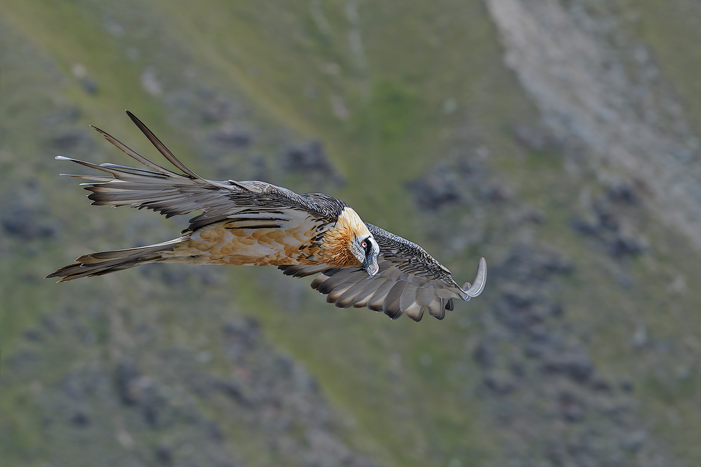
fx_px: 8762
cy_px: 234
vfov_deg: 3.1
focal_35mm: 450
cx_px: 350
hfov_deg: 4.6
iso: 400
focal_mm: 300
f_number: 8
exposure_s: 1/1000
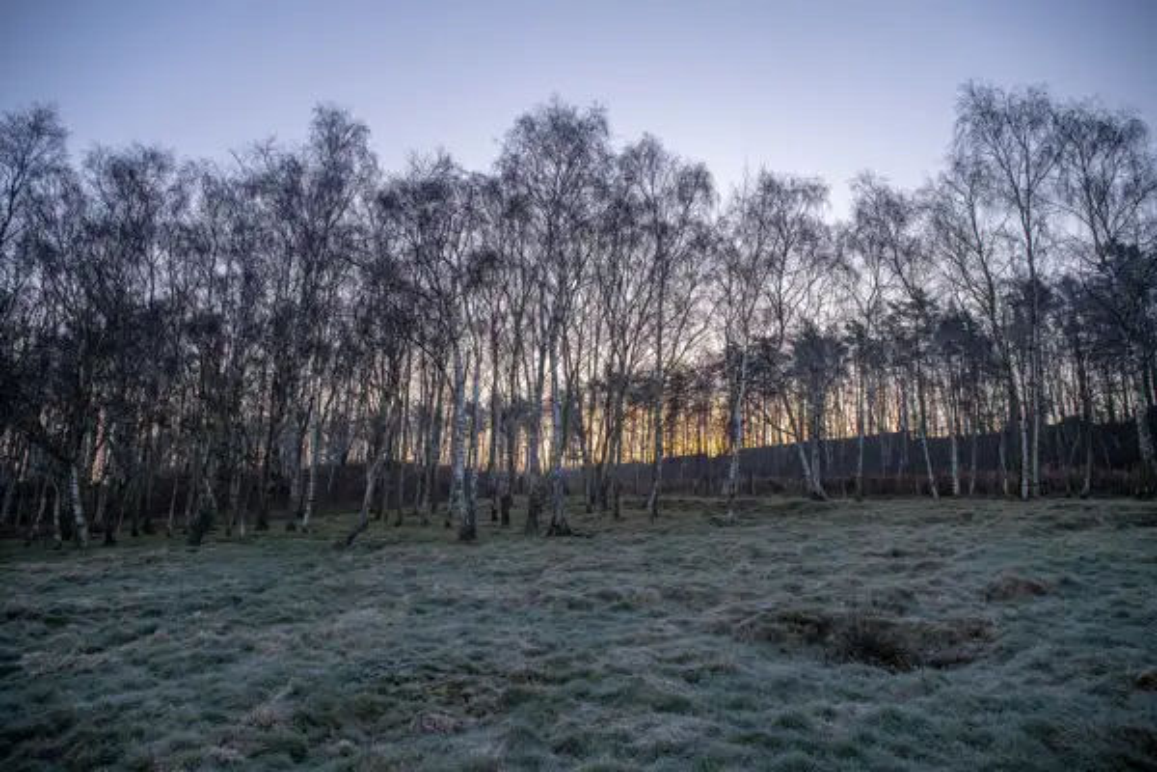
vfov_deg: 53.1
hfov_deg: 73.7
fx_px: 771
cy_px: 386
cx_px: 578
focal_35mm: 24
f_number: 5.6
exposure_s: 1/250
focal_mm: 24
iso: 500
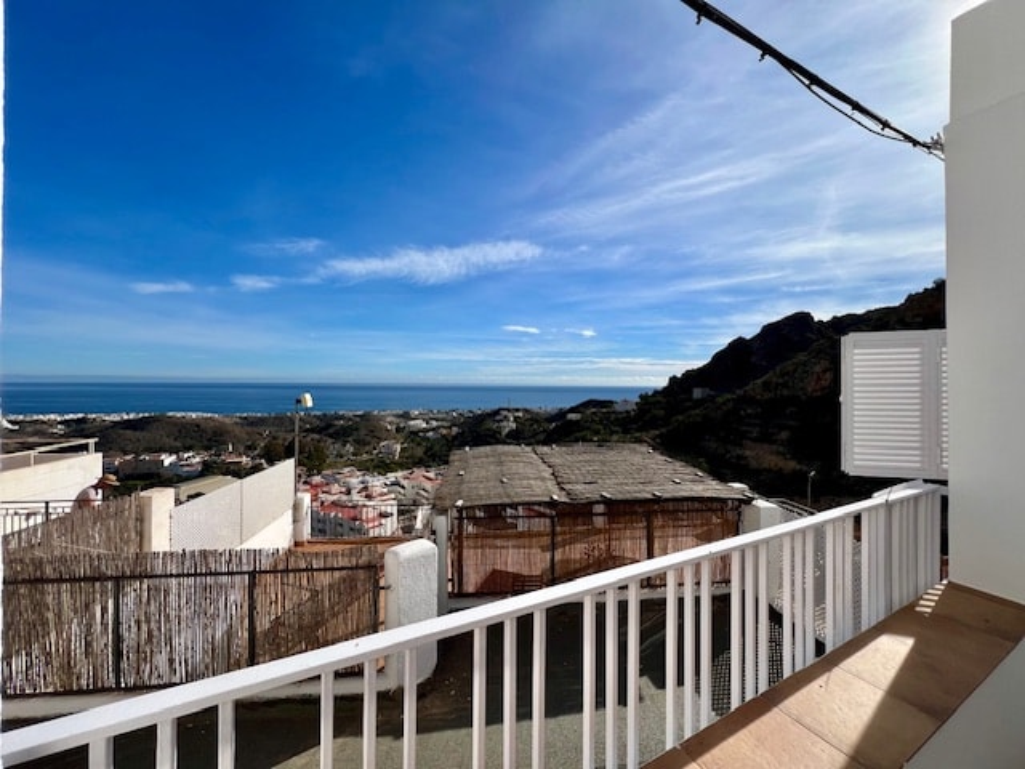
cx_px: 512
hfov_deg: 106.2
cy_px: 384
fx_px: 385
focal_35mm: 13
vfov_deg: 89.9
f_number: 1.8
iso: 32
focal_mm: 1.57
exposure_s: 1/3125
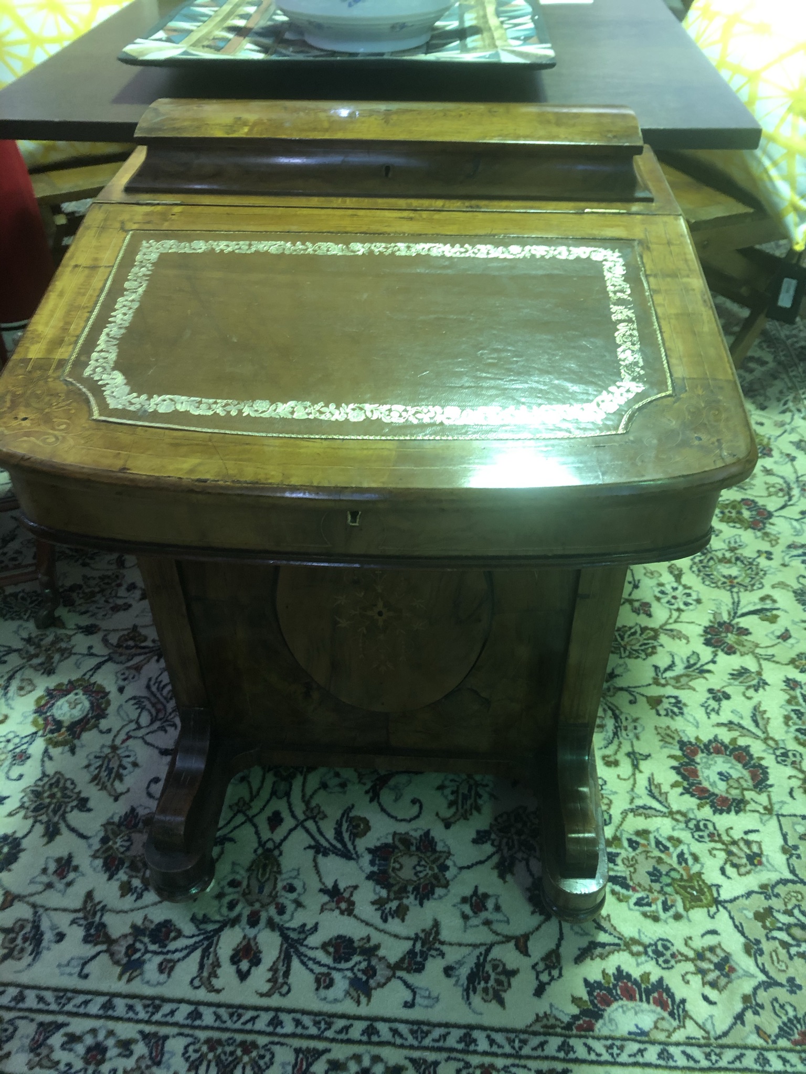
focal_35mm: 28
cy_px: 537
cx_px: 403
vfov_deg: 63.4
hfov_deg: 49.7
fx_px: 869
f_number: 1.8
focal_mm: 3.99
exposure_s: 1/17
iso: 80
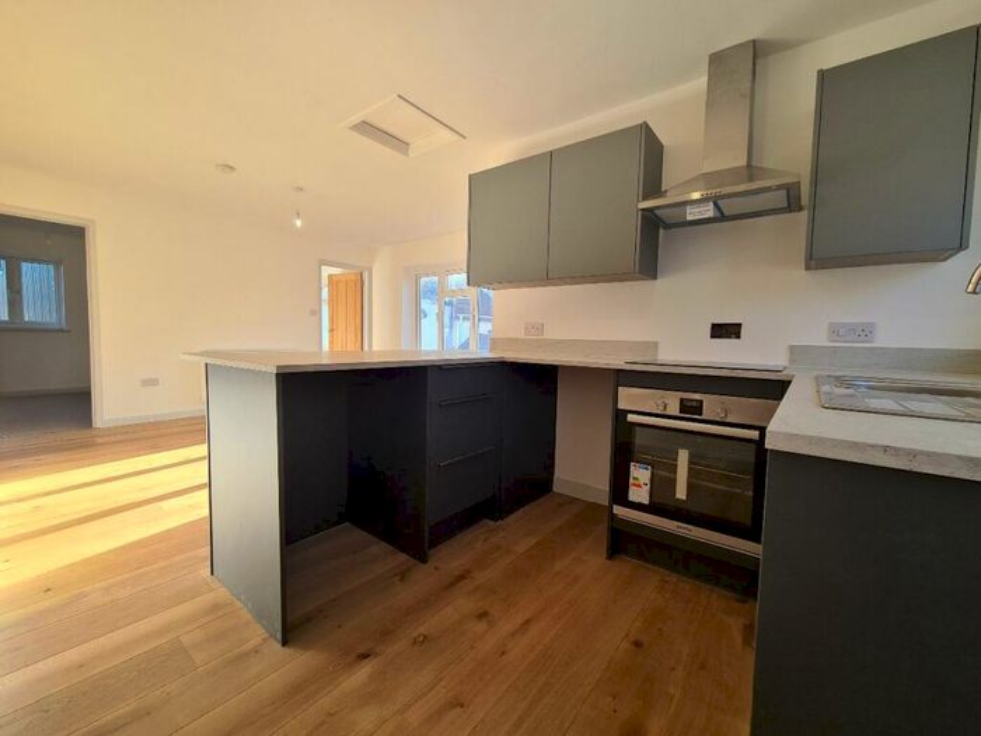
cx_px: 490
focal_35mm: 13
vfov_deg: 89.9
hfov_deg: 106.2
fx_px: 368
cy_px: 368
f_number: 2.2
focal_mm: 2.22
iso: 64
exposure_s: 1/121
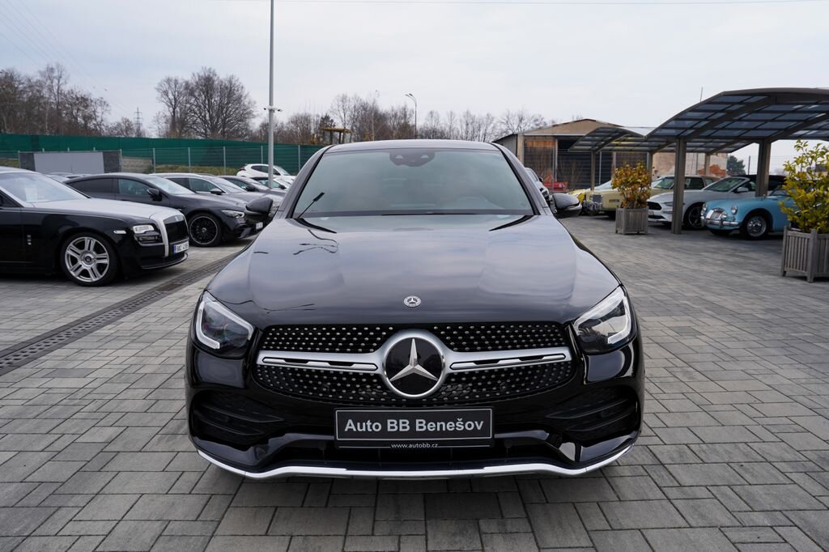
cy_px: 276
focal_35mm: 25
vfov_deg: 51.3
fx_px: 575
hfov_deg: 71.5
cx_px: 414
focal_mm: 25
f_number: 6.3
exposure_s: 1/160
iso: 100
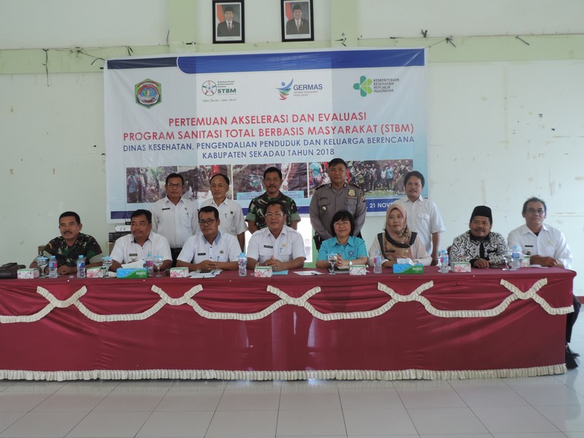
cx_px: 292
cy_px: 219
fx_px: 557
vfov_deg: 42.9
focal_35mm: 33
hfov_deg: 55.4
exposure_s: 1/50
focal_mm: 5.8
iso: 320
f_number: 3.2
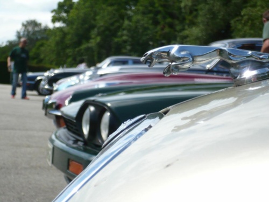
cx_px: 134
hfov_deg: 20.2
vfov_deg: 15.2
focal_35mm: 97
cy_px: 101
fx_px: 754
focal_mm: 16.1
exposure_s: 1/500
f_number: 4.8
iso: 100
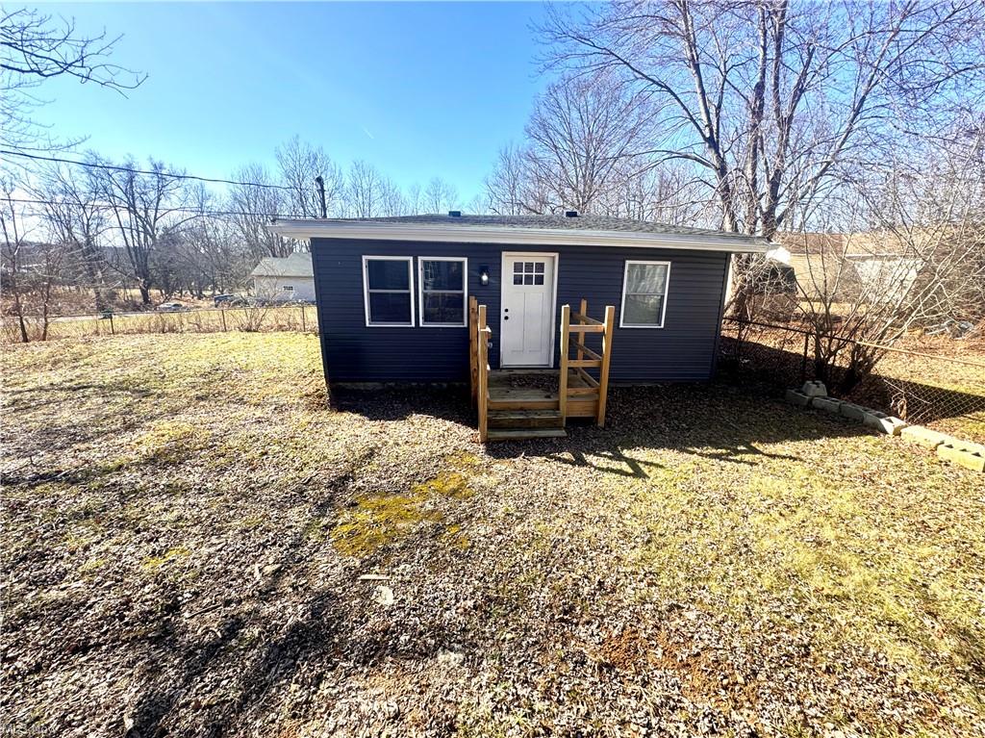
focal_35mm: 14
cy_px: 369
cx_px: 492
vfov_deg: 85.6
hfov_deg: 102.1
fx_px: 398
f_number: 2.2
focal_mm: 2.22
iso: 40
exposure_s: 1/433
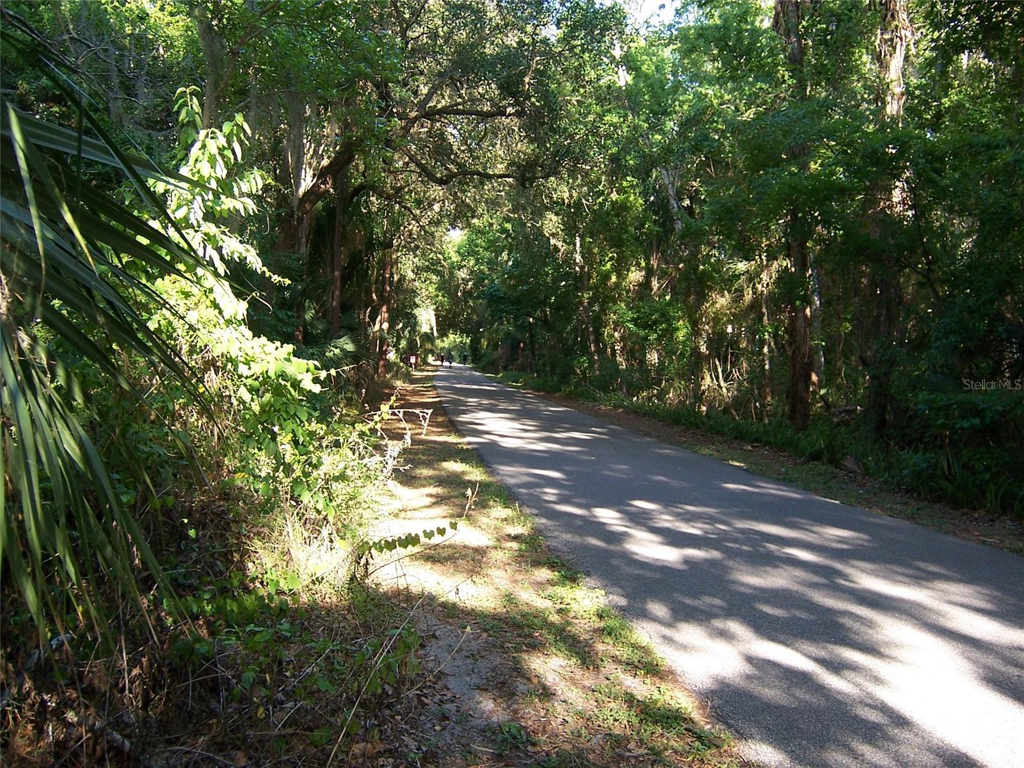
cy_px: 384
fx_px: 976
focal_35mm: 33
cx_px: 512
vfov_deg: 42.9
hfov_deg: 55.4
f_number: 2.8
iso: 80
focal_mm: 5.5
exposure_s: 1/90
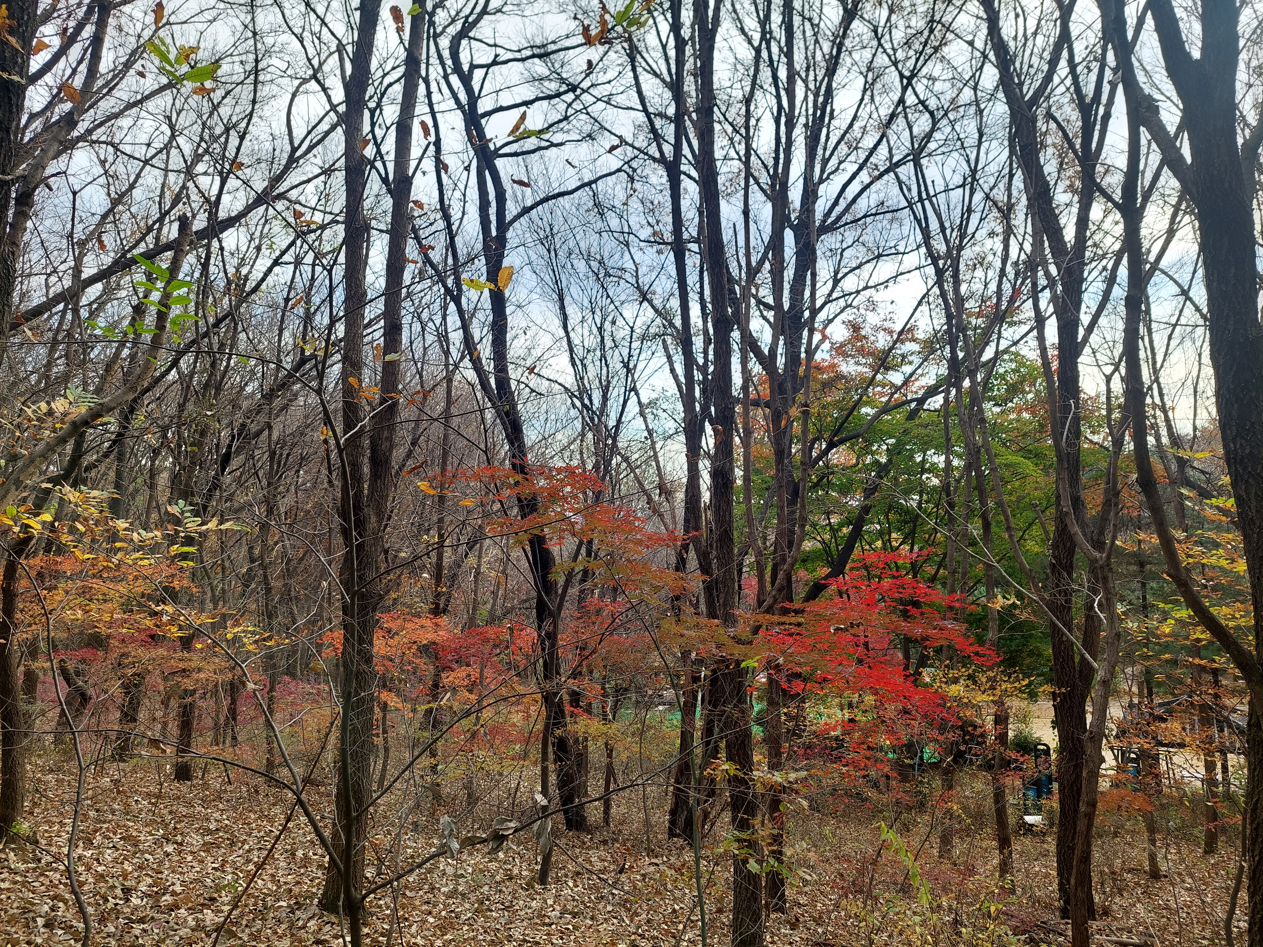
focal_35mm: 25
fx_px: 912
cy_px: 474
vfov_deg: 54.9
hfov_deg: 69.4
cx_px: 632
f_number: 1.8
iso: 40
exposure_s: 1/309
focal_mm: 5.23
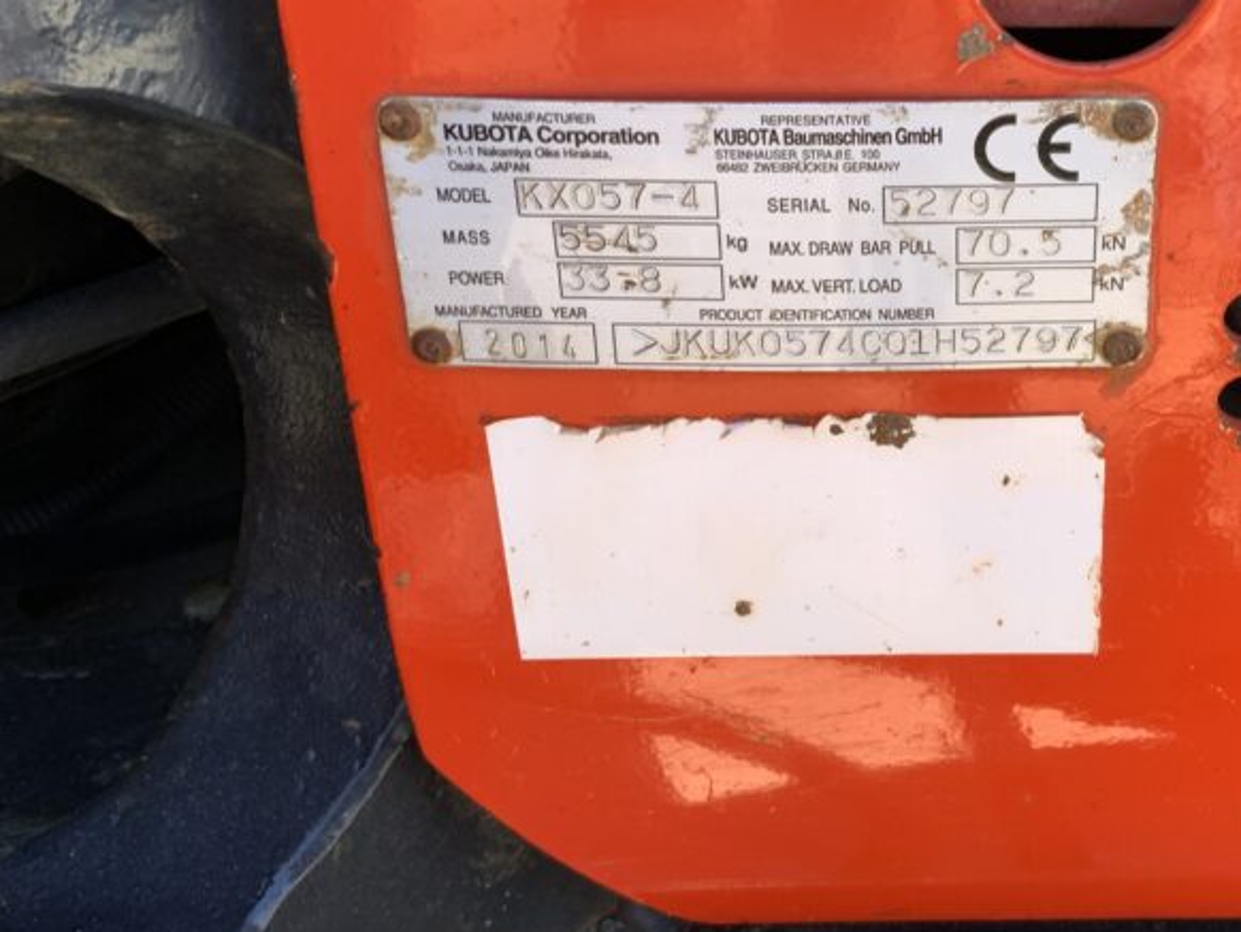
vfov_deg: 28.3
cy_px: 273
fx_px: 1829
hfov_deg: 36.6
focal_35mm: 51
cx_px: 938
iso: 32
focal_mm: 3
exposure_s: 1/122
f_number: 1.8
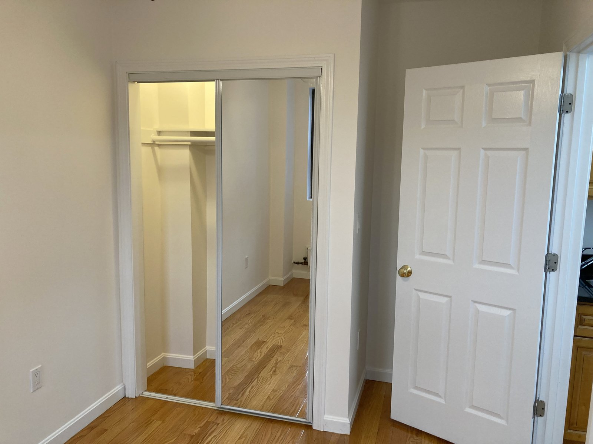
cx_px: 296
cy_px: 222
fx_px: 480
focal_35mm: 28
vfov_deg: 49.7
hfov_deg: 63.4
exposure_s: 1/60
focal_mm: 3.99
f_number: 1.8
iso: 100
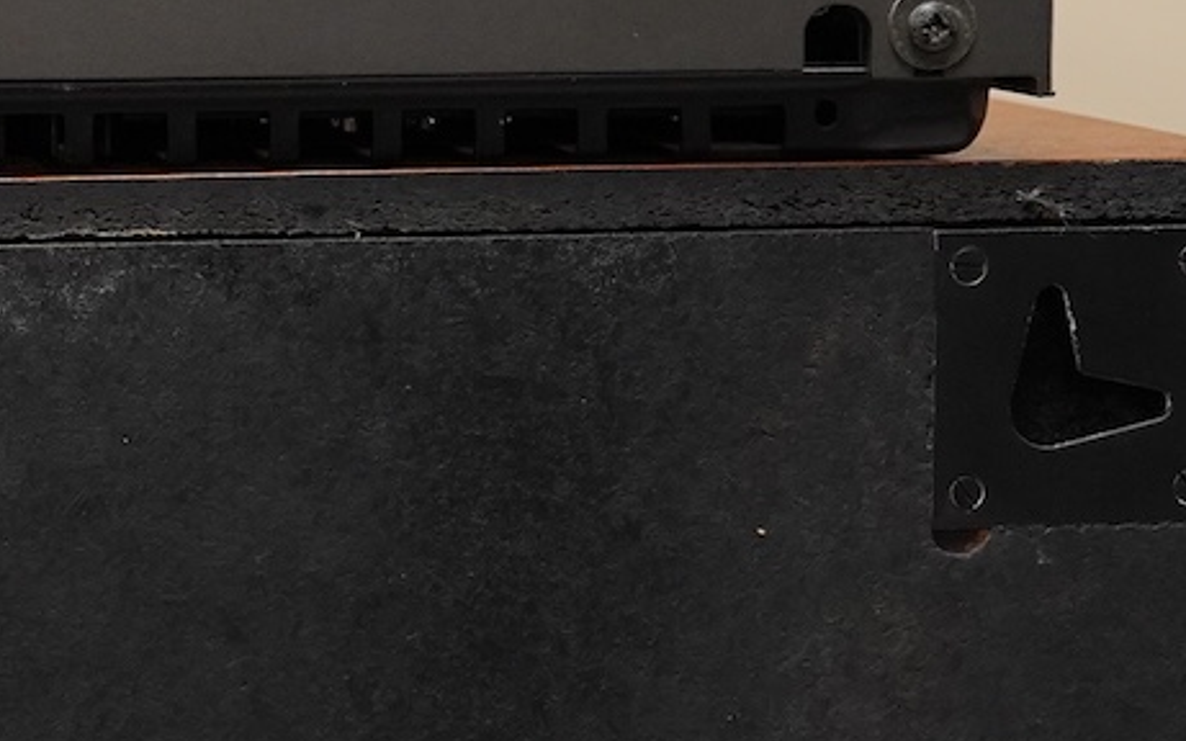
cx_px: -241
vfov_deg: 11.7
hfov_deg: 17.7
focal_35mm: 112
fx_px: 3620
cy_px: 178
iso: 2500
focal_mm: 30
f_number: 11
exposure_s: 1/125
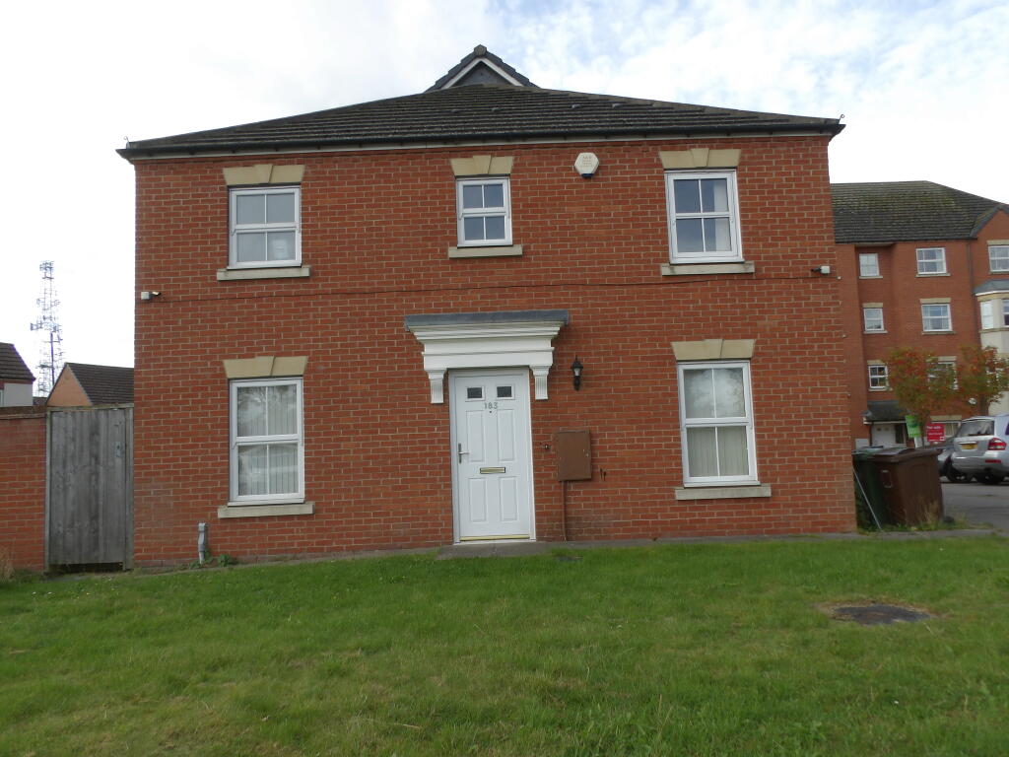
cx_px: 504
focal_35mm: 24
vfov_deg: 56.8
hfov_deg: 71.6
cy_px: 378
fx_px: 700
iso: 100
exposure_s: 1/317
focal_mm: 4.3
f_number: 4.1
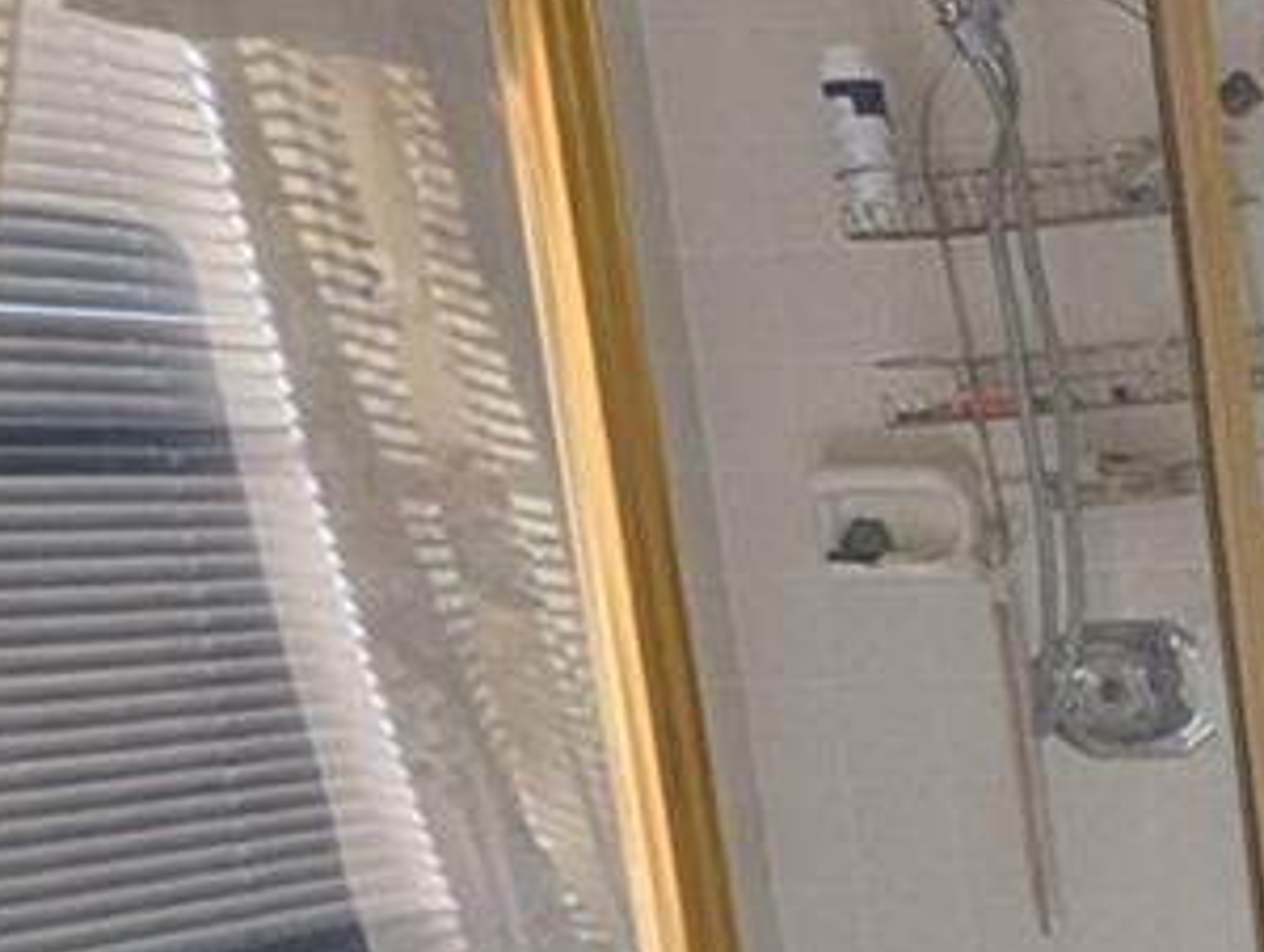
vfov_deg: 20.5
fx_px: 2524
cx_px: 2591
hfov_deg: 18.0
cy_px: 1011
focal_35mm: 69
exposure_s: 1/243
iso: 44
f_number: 2.2
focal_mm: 1.95
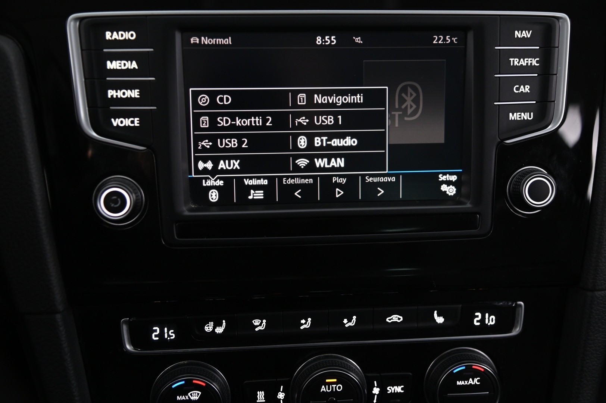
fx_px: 807
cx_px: 303
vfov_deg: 28.0
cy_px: 202
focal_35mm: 48
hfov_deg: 41.1
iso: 2000
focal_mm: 48
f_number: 4
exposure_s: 1/20
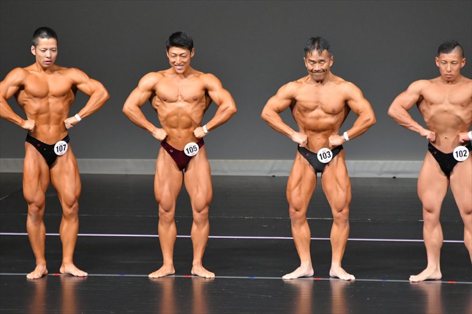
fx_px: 4521
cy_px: 157
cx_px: 236
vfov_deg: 4.0
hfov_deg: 6.0
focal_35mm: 345
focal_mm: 230
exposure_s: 1/400
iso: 5000
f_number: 5.6
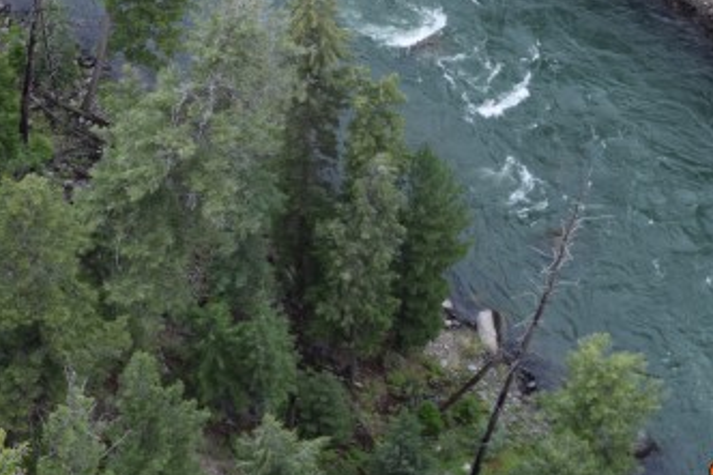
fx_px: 2841
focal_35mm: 144
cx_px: 131
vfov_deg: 9.4
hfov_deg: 14.2
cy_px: -140
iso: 400
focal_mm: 31
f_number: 7.1
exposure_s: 1/200
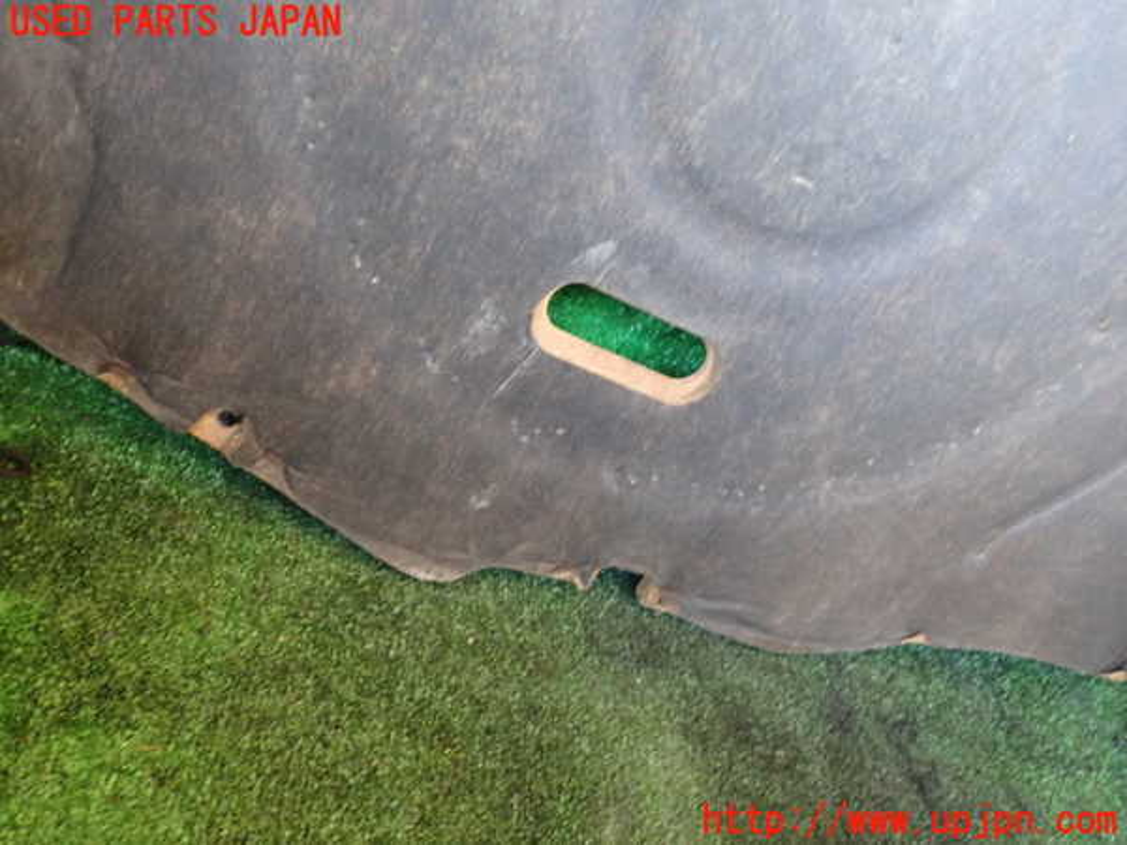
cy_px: 422
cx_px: 564
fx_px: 977
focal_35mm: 30
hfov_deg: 60.0
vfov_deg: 46.8
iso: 640
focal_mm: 5.4
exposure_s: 1/30
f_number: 2.3
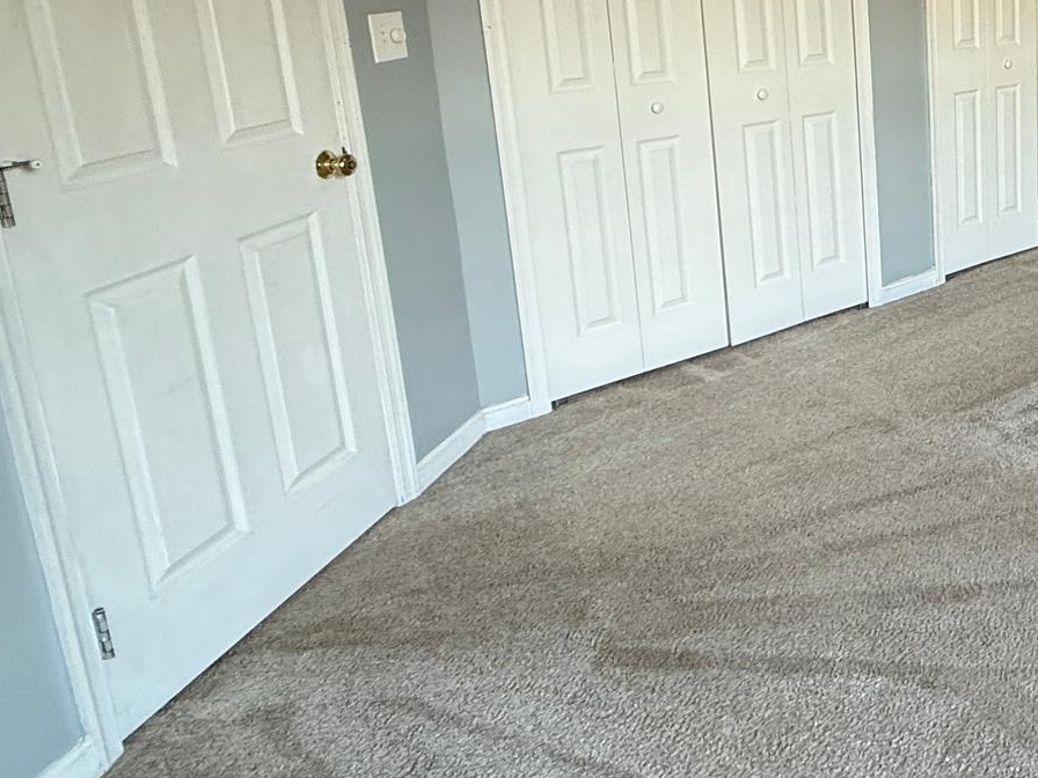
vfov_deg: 41.9
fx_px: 960
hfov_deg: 46.3
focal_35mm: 32
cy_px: 140
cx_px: 1068
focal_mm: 2.22
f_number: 2.2
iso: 200
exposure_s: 1/60
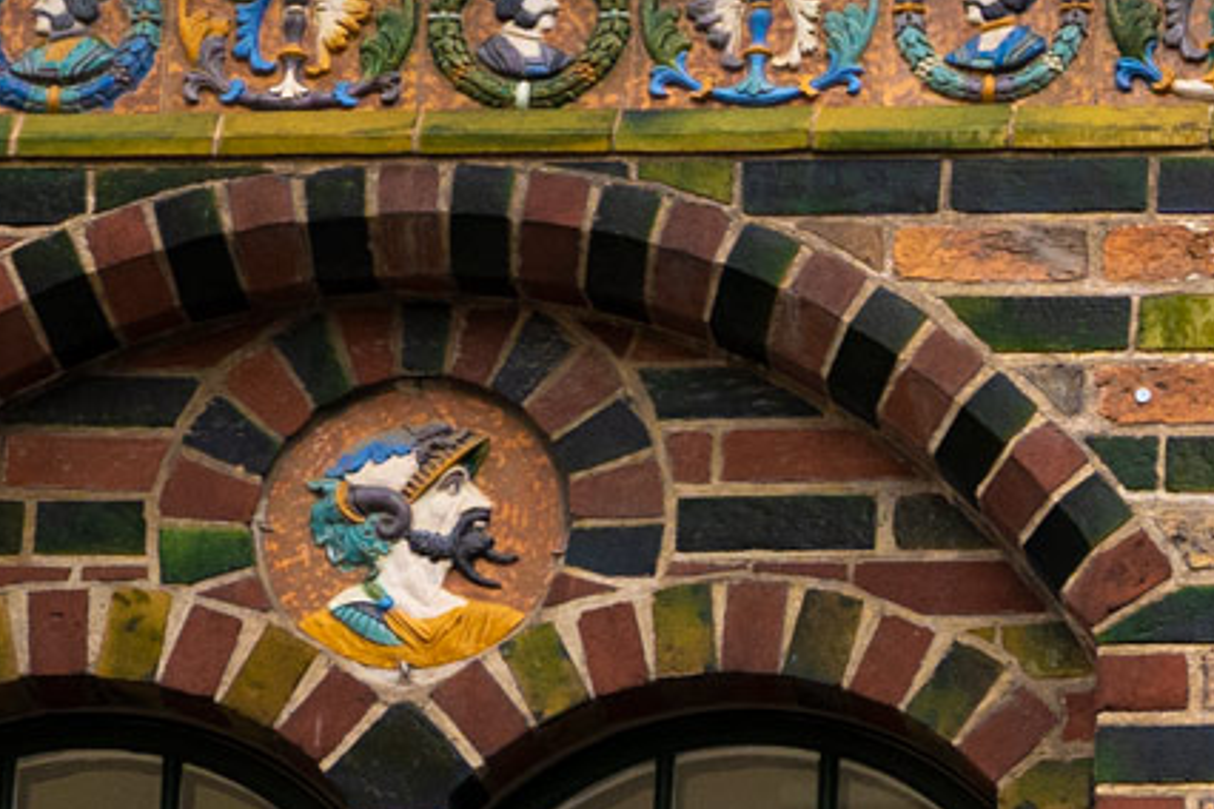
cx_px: 2439
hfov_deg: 6.3
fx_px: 10631
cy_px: 550
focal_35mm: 315
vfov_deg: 4.4
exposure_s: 1/160
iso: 250
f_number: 8
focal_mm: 41.5
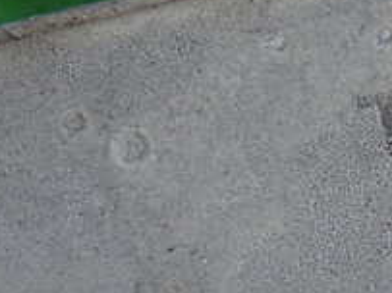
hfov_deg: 9.8
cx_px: 554
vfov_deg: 7.5
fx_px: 2241
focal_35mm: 198
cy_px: 266
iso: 800
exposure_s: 1/60
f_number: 3.8
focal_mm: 11.88
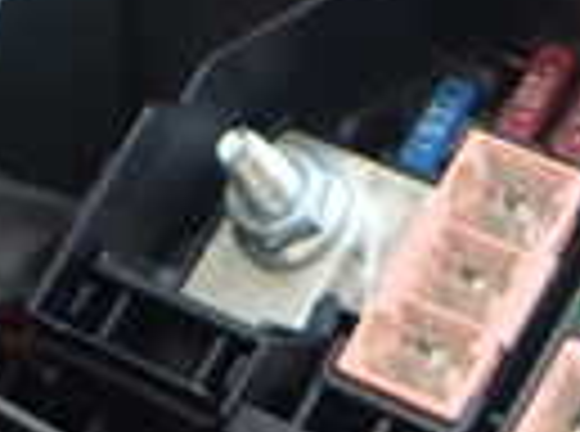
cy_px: 796
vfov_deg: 9.9
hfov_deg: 13.8
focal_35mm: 140
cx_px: 629
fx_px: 2339
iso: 200
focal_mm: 5.4
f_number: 2.3
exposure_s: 1/125
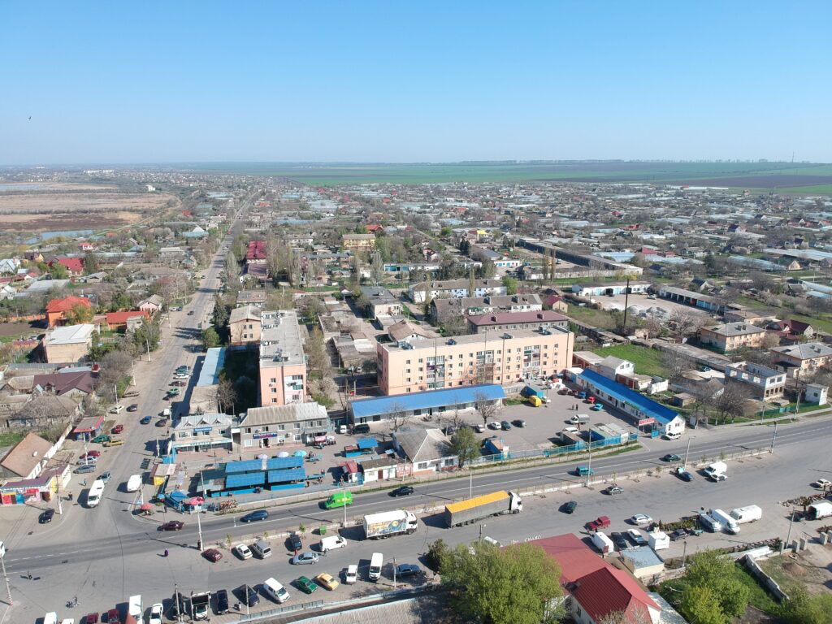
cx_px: 416
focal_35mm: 25
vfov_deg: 54.9
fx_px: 601
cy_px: 312
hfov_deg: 69.4
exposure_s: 1/800
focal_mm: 4.49
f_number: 2.6
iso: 100
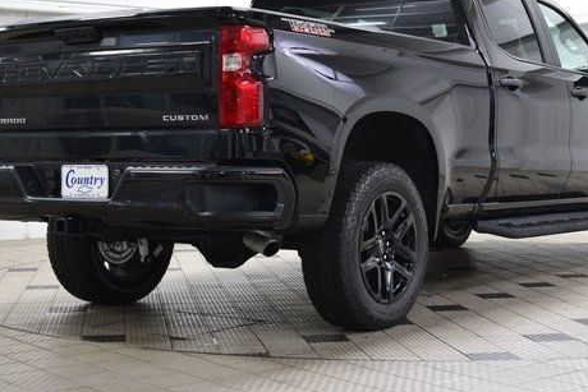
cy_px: 126
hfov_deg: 28.4
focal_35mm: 71
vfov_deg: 19.1
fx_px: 1160
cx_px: 325
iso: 1600
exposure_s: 1/60
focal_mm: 34
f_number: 4.5
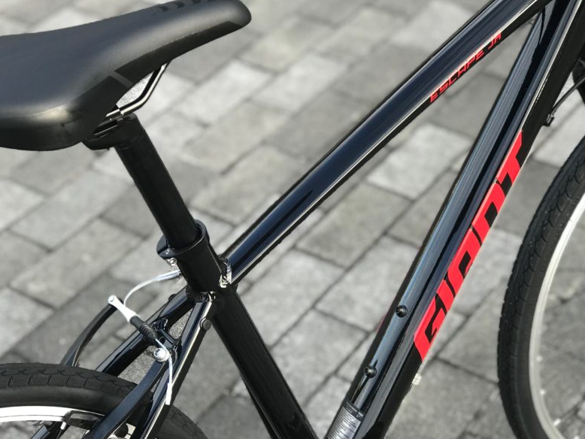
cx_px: 308
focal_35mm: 75
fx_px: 1268
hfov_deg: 26.0
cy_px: 222
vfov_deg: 19.6
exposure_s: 1/60
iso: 25
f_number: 2.8
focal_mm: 6.6
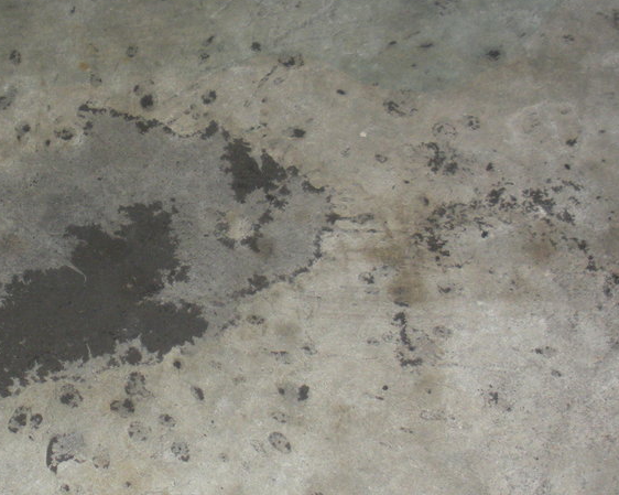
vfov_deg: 21.0
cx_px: 137
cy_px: 224
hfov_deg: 25.7
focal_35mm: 73
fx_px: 1337
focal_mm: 6.3
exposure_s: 1/60
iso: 200
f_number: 3.5
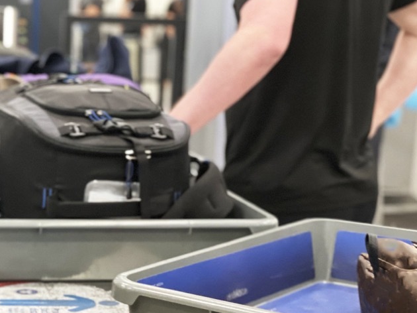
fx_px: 1192
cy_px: 260
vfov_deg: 14.8
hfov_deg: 19.6
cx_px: 69
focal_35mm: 99
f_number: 2
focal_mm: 6
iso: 320
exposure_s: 1/40
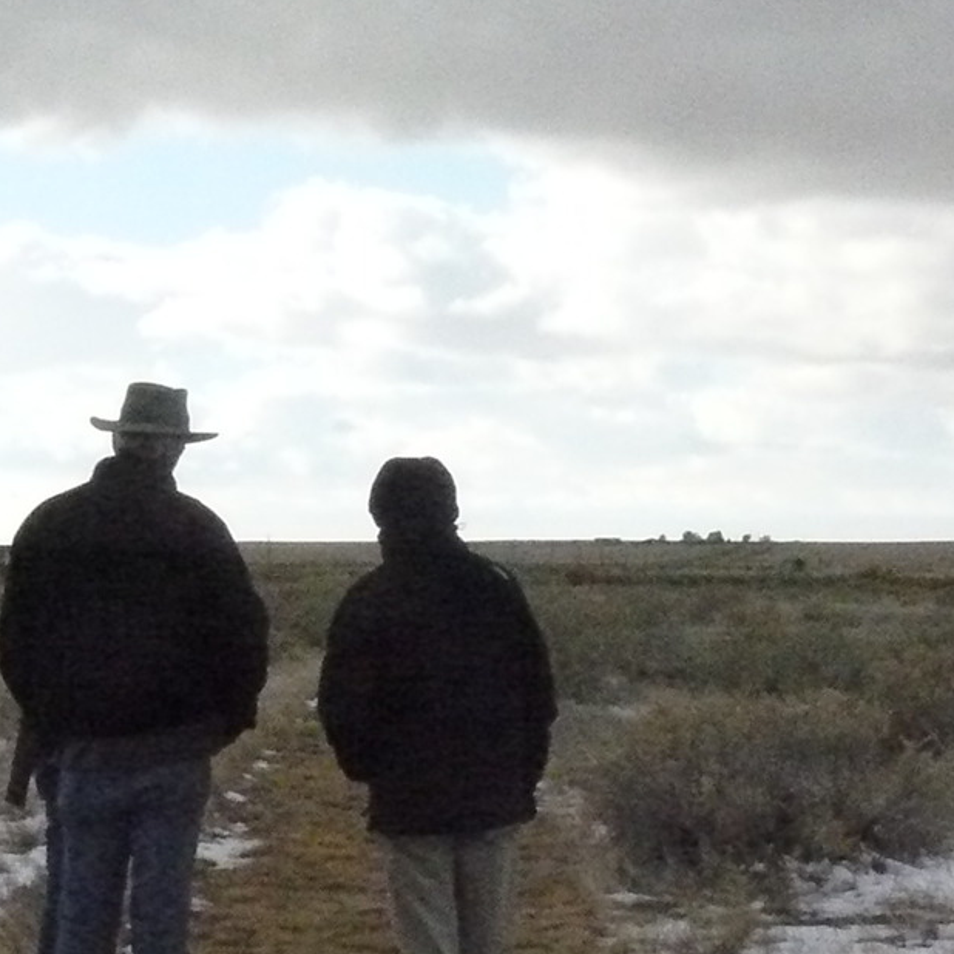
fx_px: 3212
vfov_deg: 16.9
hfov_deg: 16.9
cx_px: 625
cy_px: 621
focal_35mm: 103
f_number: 8
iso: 800
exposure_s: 1/1600
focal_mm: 6
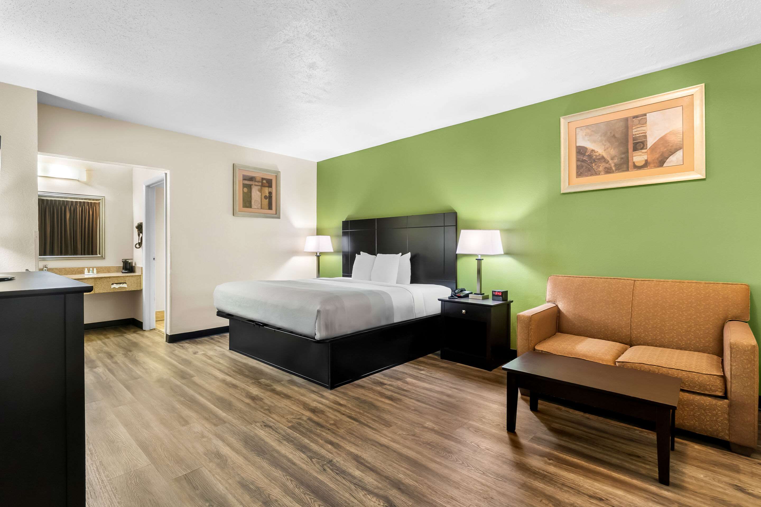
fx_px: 317
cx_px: 380
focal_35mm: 15
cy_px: 254
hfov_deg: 100.4
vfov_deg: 77.3
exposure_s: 2
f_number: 8
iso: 320
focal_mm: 10
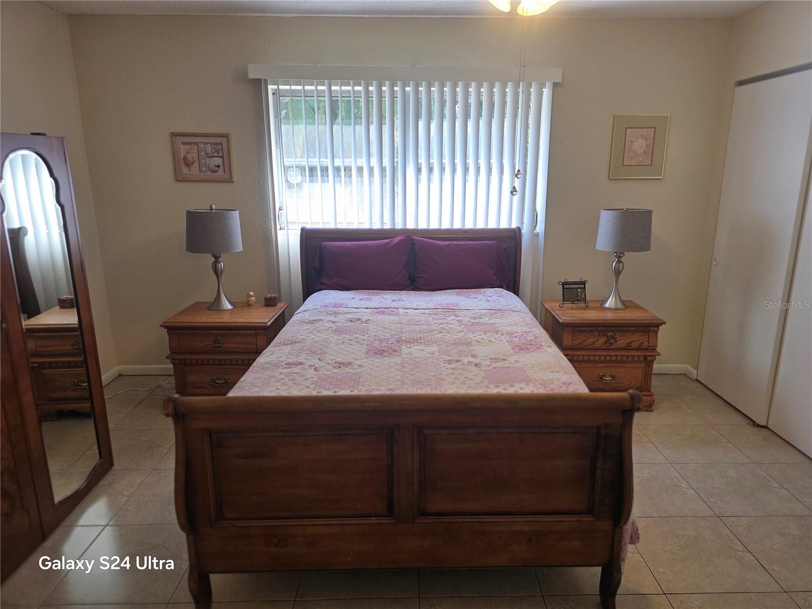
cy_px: 304
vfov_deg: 58.9
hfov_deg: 73.9
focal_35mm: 23
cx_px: 406
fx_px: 540
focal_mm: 6.3
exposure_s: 1/120
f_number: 1.7
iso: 50
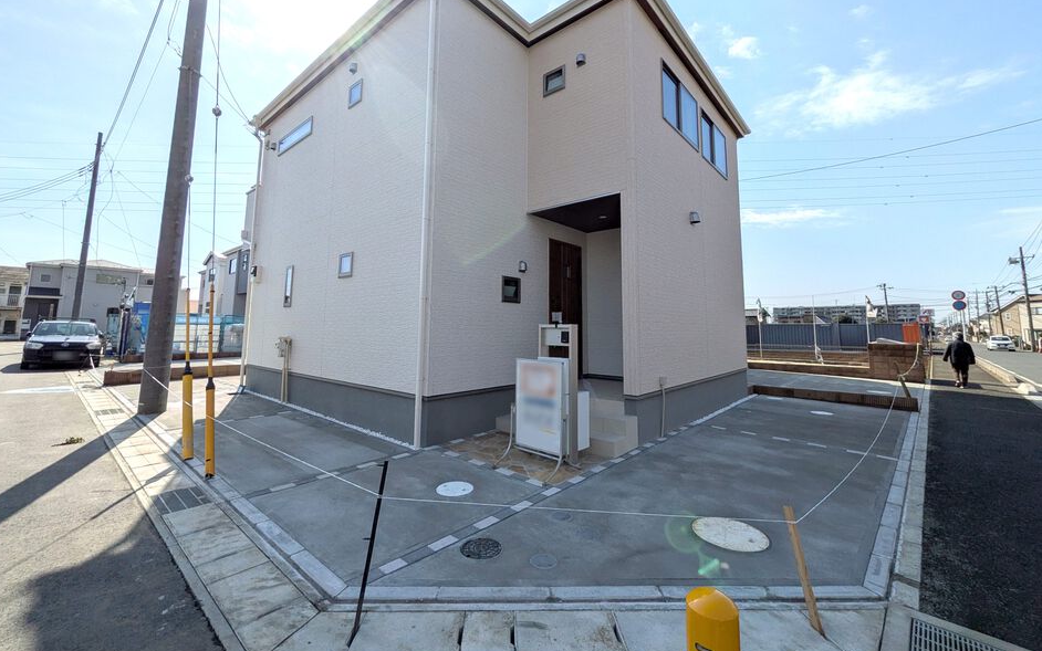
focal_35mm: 15
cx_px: 517
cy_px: 283
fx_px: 426
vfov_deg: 74.5
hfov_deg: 101.5
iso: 54
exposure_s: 1/6410
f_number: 2.2
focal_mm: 1.83
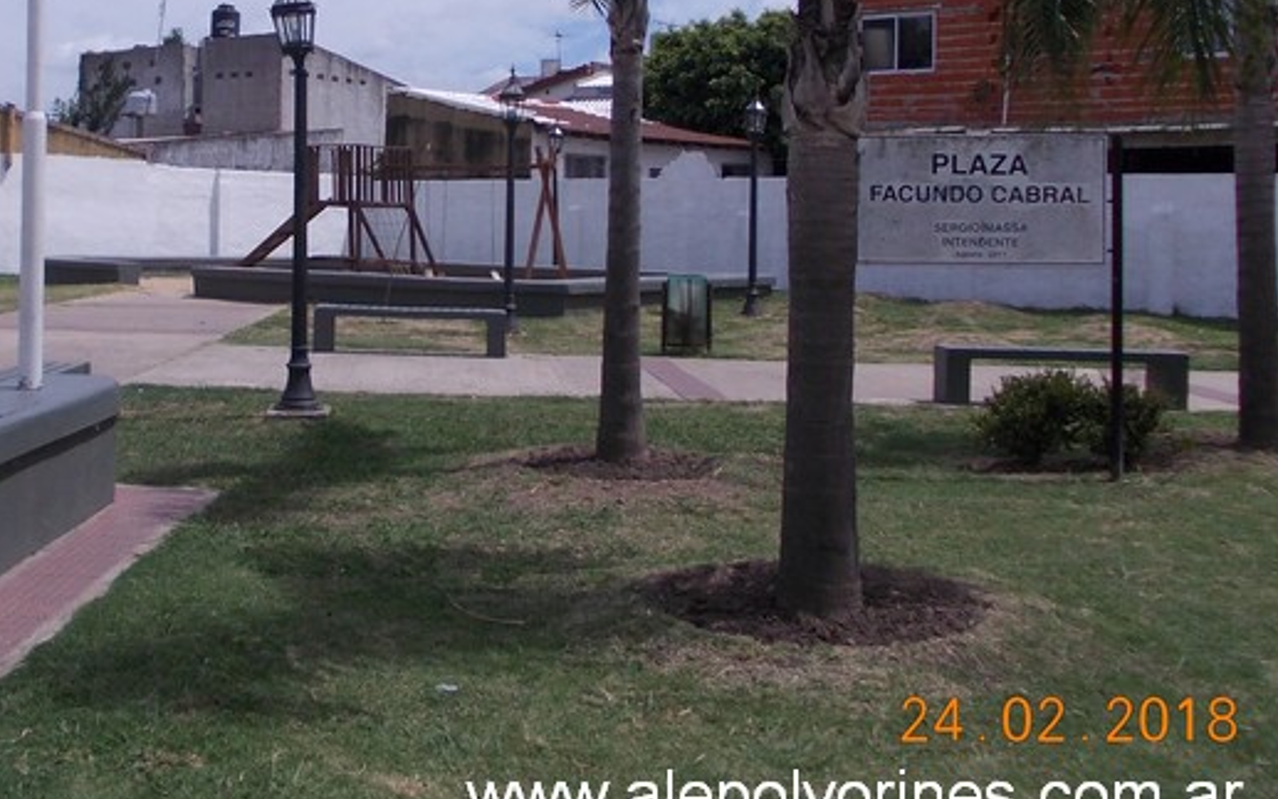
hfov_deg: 44.4
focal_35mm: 44
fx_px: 1532
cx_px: 388
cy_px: 178
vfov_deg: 28.7
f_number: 5.4
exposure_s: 1/800
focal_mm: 4
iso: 80
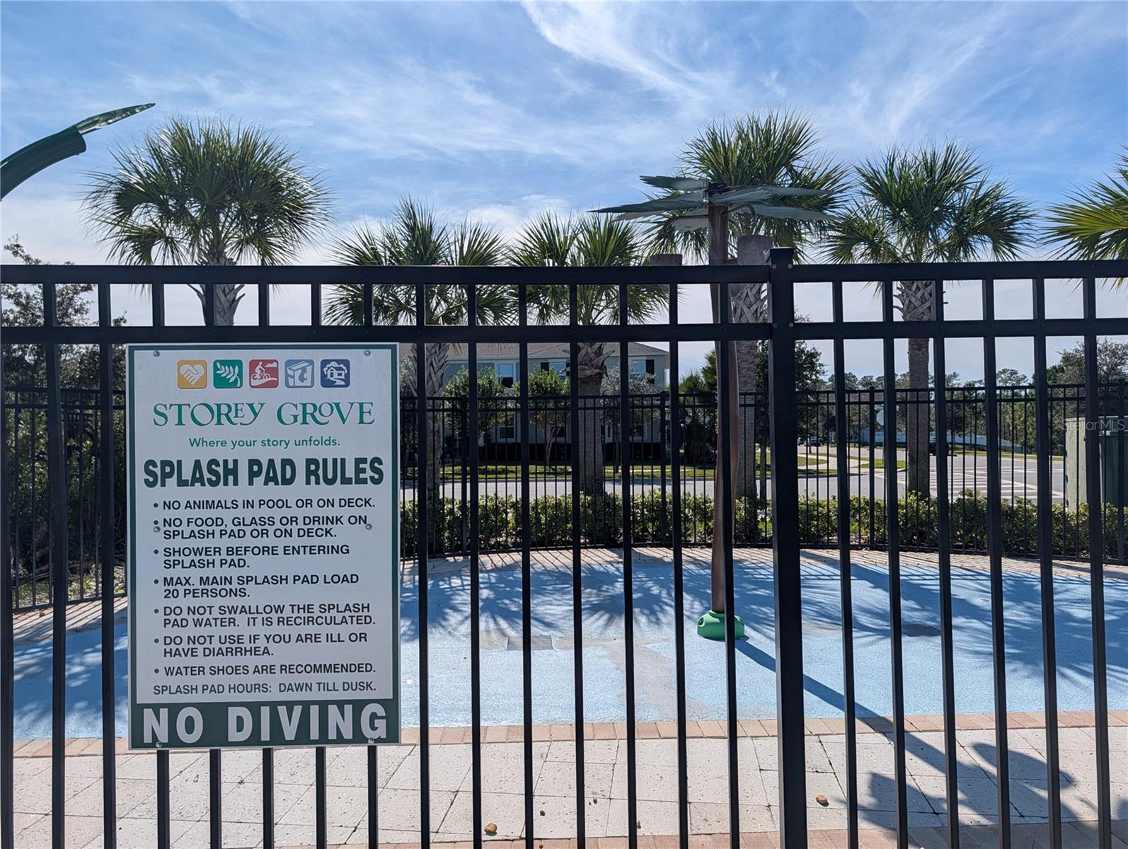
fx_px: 783
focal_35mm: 24
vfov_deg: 56.9
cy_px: 424
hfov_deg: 71.5
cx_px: 564
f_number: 1.68
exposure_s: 1/2193
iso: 20
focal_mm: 6.9
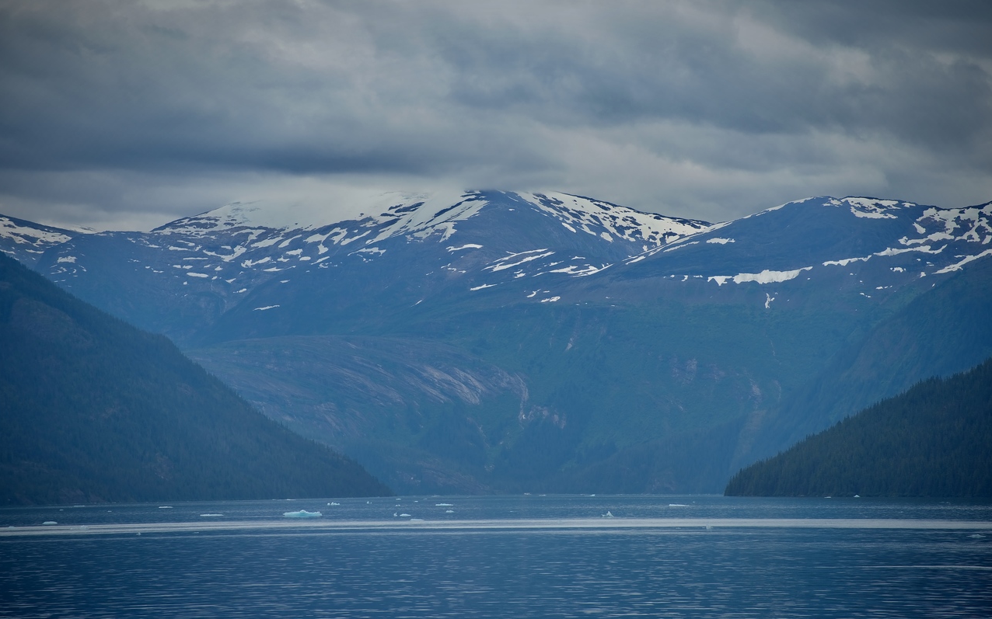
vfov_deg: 5.8
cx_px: 495
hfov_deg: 9.3
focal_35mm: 225
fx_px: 6082
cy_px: 302
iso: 100
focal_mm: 220
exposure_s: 1/500
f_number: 6.3
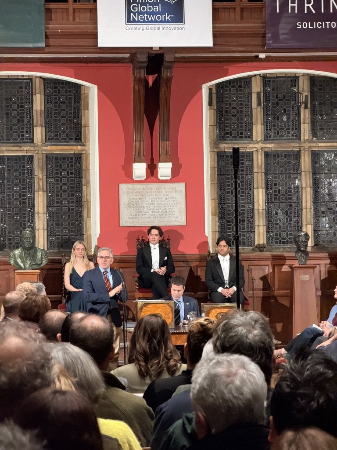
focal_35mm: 100
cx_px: 168
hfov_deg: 14.8
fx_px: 1298
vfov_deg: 19.6
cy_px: 225
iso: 640
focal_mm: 16.89
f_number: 2.8
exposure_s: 1/33
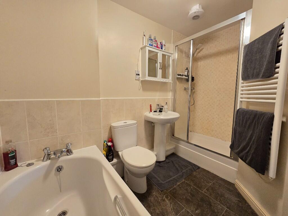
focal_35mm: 13
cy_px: 108
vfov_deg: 89.9
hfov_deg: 106.2
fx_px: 108
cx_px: 144
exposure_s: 1/50
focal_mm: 2.2
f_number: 2.2
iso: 400
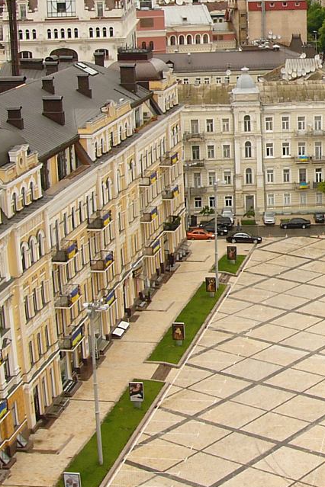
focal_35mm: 81
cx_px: 385
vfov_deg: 24.8
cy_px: 131
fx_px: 1097
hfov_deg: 16.2
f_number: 6.5
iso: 50
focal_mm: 6
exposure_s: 1/100
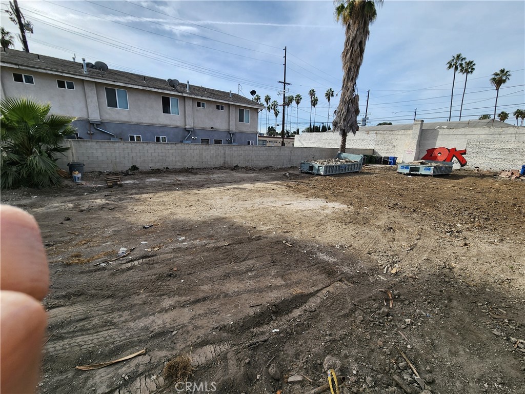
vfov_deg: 89.9
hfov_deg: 106.2
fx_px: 197
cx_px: 262
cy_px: 197
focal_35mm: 13
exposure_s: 1/2234
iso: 50
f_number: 2.2
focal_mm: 2.2
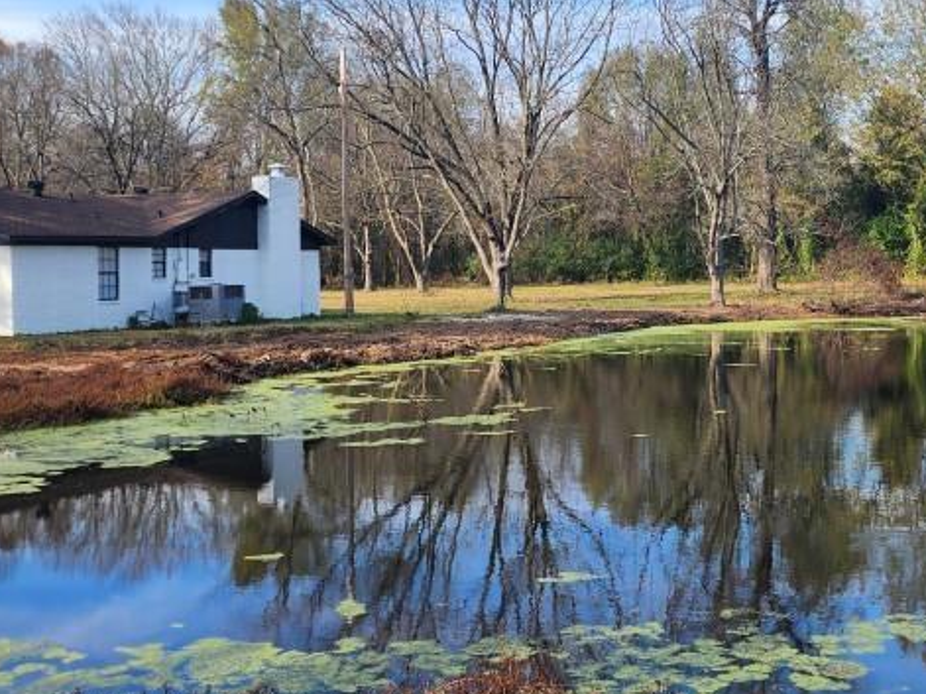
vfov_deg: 29.1
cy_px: 313
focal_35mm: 50
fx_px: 1337
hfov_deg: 38.0
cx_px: 576
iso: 12
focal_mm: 6.4
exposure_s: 1/500
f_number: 1.8
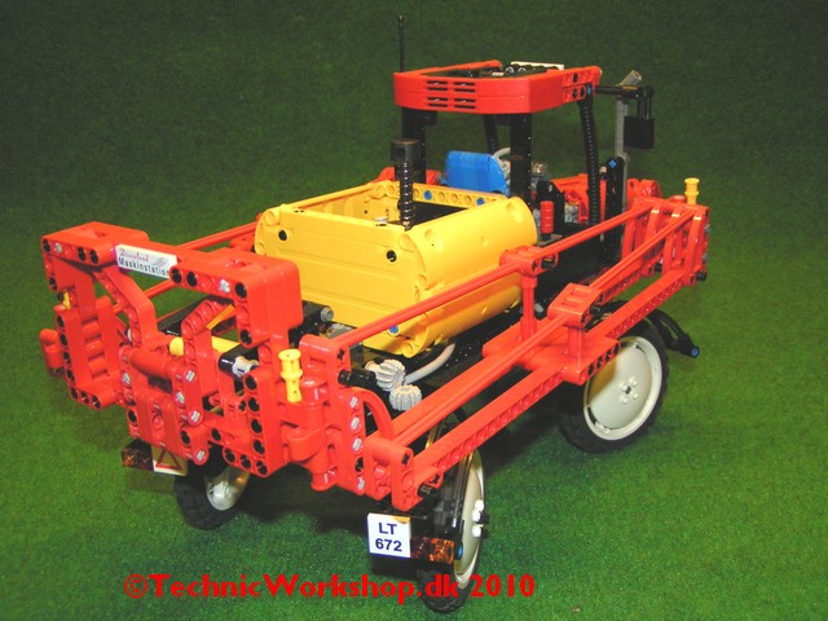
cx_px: 414
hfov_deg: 49.0
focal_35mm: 38
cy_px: 310
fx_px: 909
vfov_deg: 37.7
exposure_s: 1/40
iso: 200
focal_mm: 5.8
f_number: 2.8
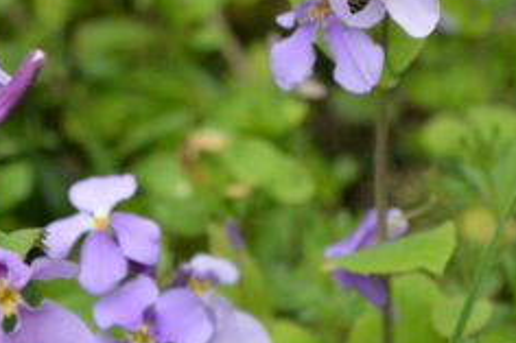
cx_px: 212
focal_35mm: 402
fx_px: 5762
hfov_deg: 5.1
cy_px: 17
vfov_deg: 3.4
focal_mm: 105
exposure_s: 1/640
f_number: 7.1
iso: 1600
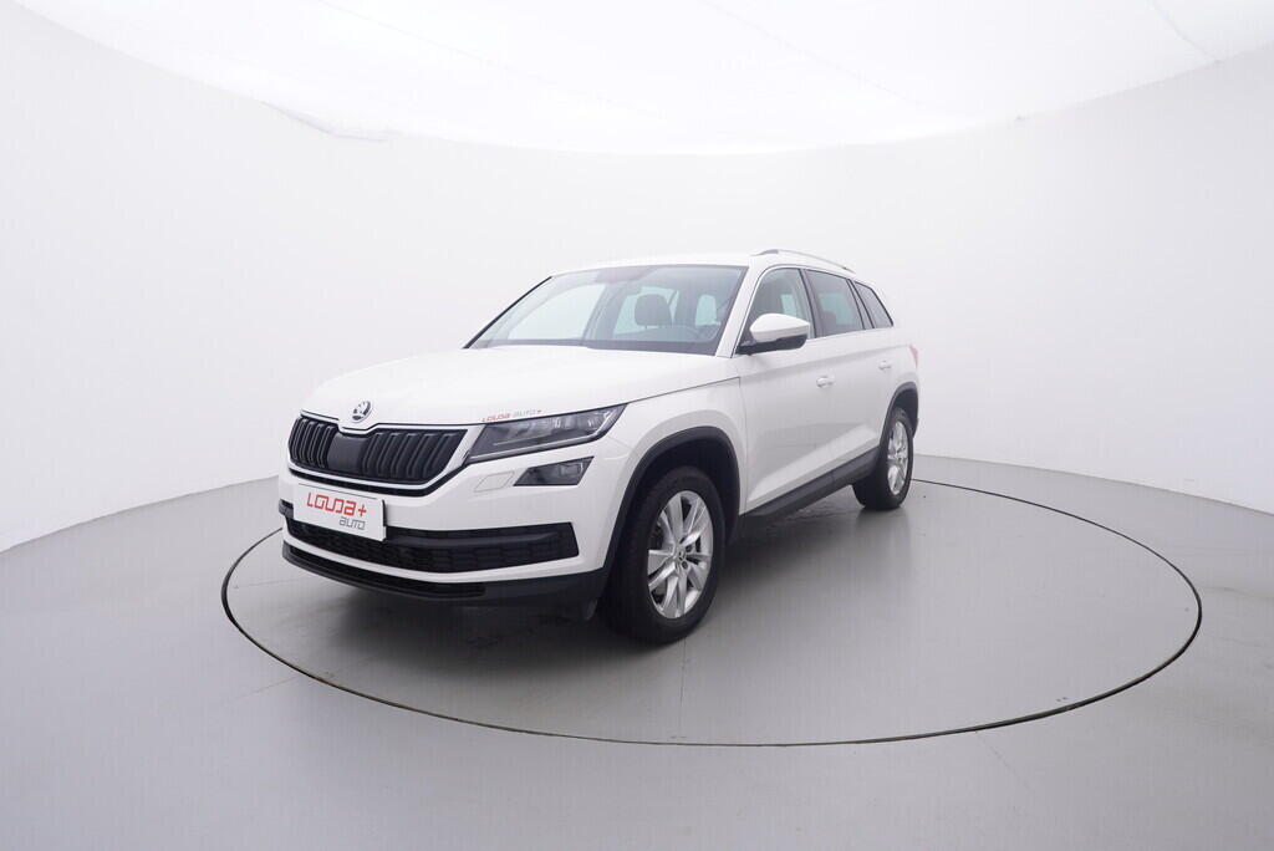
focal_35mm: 22
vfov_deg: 56.2
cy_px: 426
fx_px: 797
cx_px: 637
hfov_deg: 77.3
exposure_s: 1/80
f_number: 5
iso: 200
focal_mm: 15
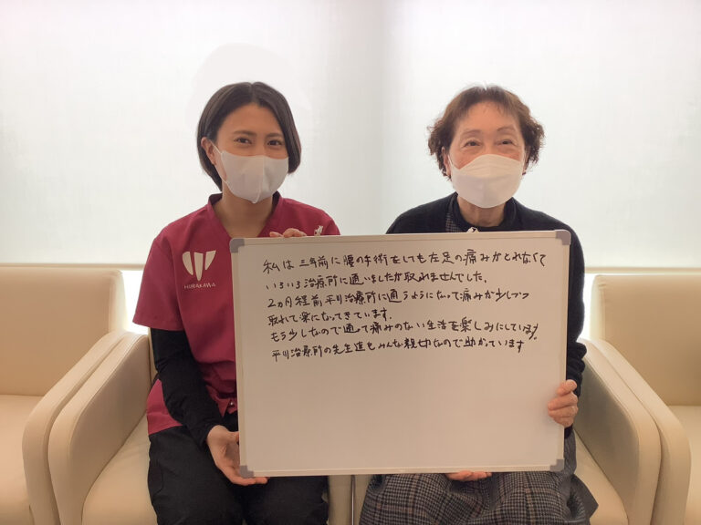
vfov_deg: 45.4
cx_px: 350
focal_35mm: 31
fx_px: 628
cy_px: 262
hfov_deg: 58.4
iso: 50
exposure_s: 1/120
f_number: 2.4
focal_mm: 3.3
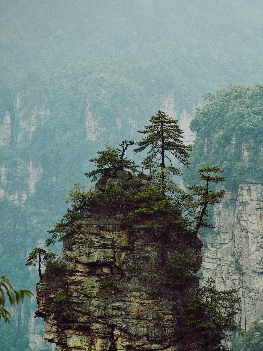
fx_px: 2026
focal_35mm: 200
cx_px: 213
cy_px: 217
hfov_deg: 7.4
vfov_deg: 9.9
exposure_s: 1/260
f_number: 2.5
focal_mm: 19.4
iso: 50
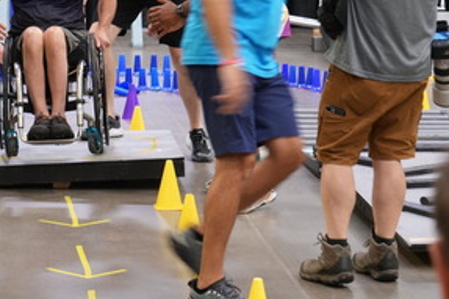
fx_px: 1845
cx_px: 64
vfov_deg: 9.2
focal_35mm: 148
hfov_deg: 13.8
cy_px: 11
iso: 1250
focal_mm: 70
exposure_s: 1/80
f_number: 5
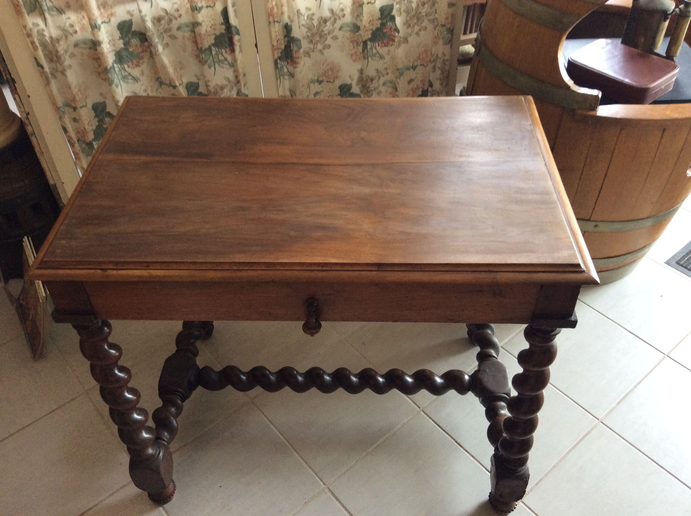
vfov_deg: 44.1
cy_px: 258
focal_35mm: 32
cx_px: 346
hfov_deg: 56.9
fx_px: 638
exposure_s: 1/25
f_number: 2.4
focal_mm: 3.3
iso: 100
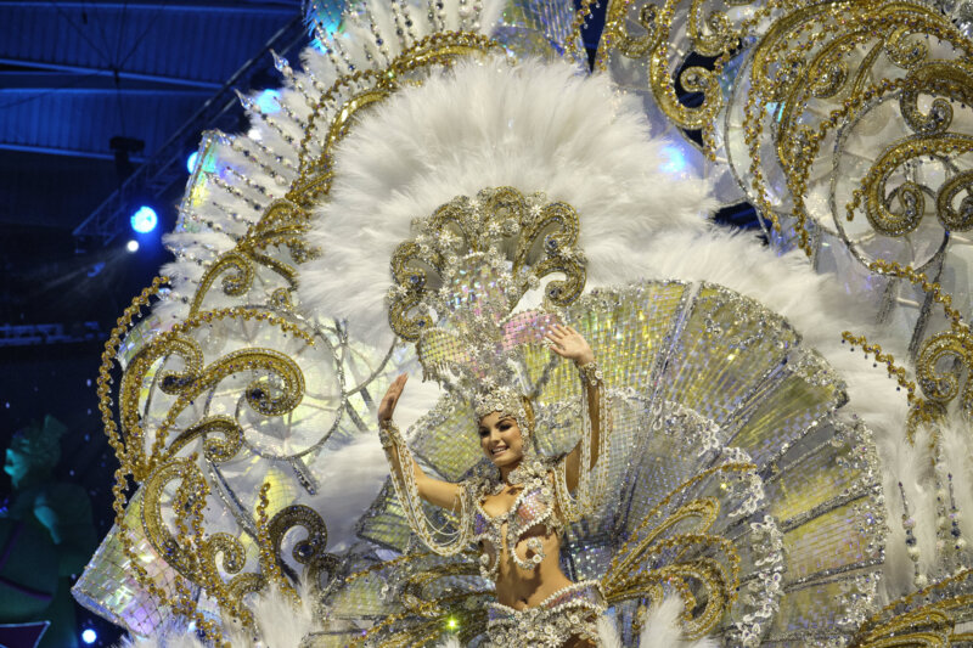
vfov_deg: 18.2
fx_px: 2027
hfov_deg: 27.0
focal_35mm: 75
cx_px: 486
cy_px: 324
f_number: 2.8
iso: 1250
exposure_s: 1/400
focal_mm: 50
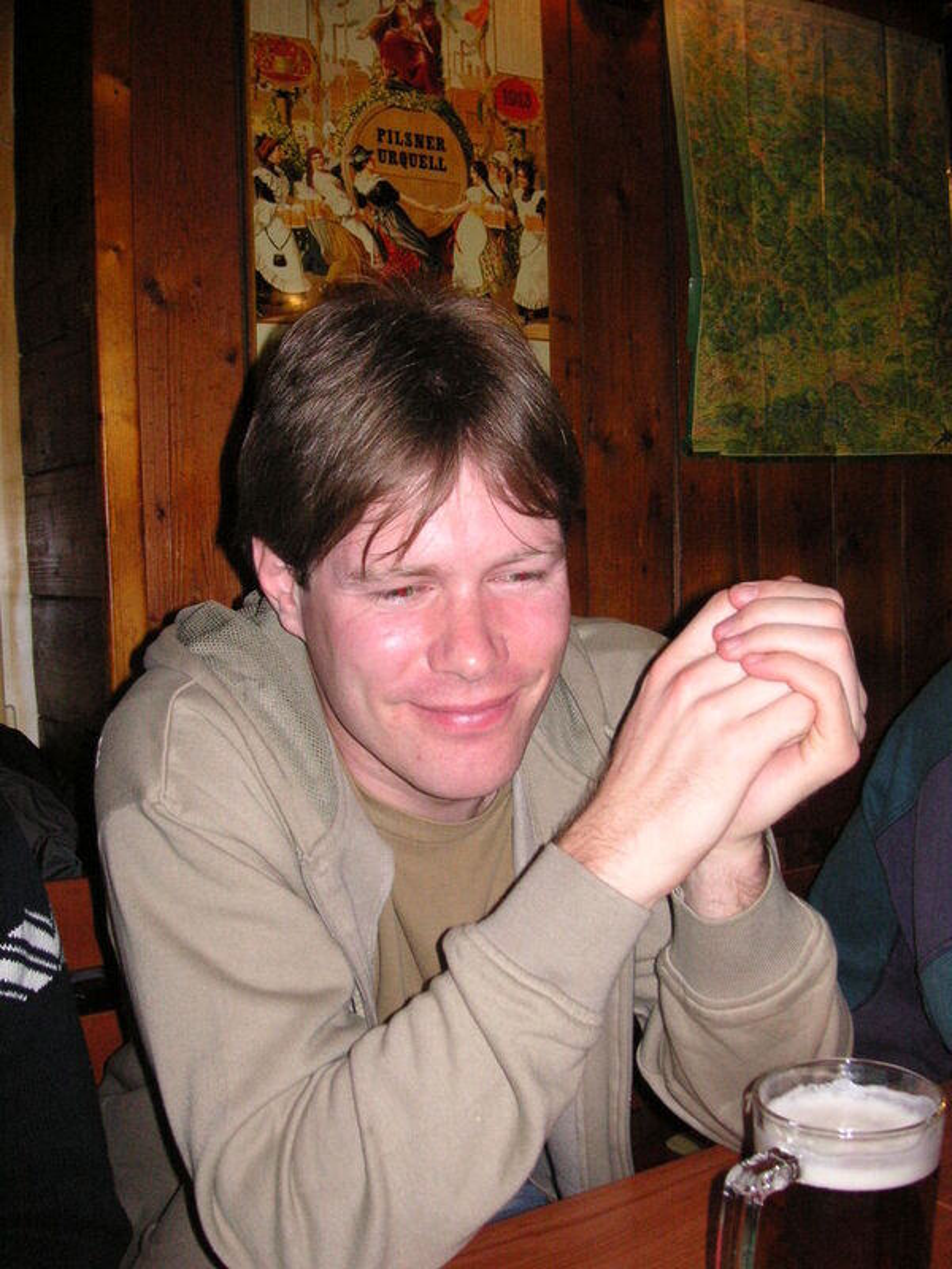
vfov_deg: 50.1
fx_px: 1357
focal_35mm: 37
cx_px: 476
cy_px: 634
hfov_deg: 38.7
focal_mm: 6.1
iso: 160
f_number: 2.8
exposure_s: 1/45
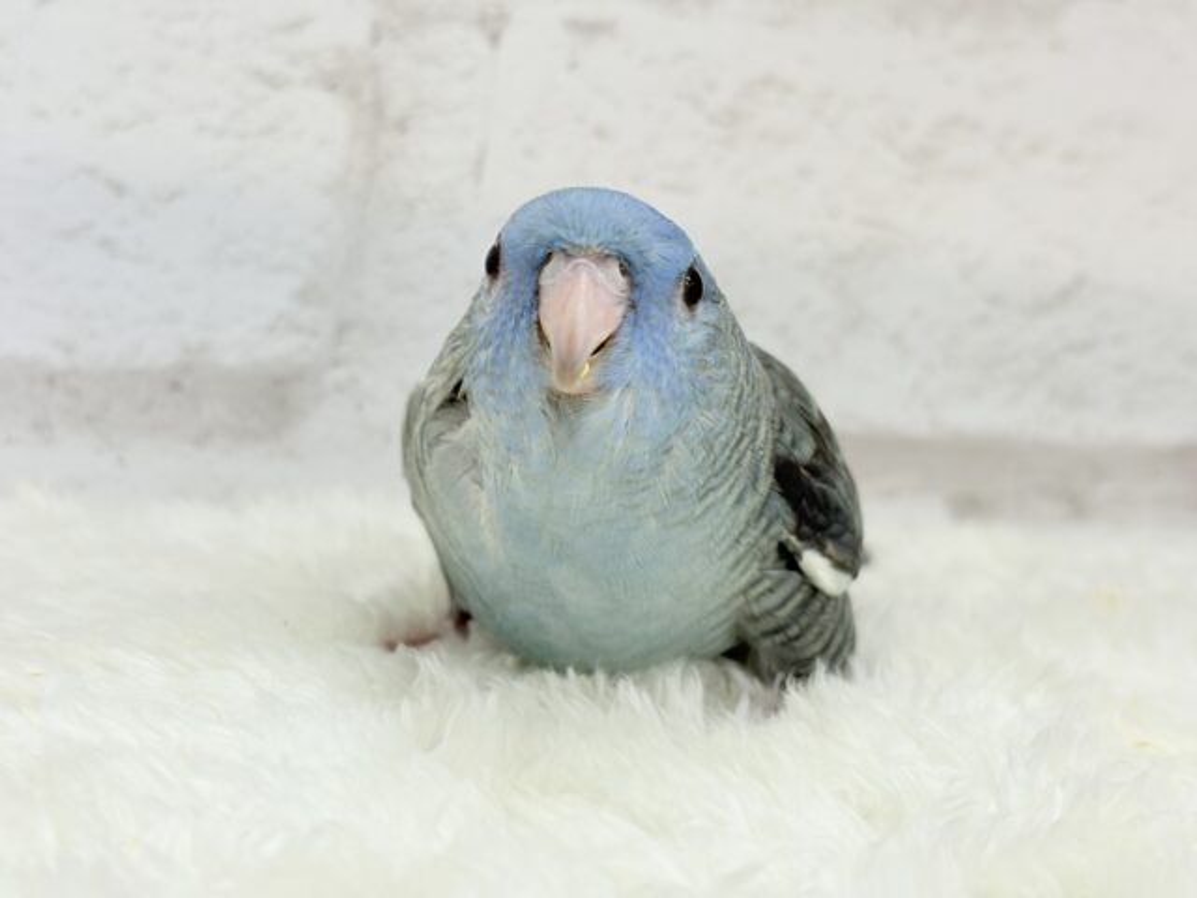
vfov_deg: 28.0
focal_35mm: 52
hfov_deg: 36.8
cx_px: 598
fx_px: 1798
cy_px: 449
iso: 50
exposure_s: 1/50
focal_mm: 5.96
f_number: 1.6
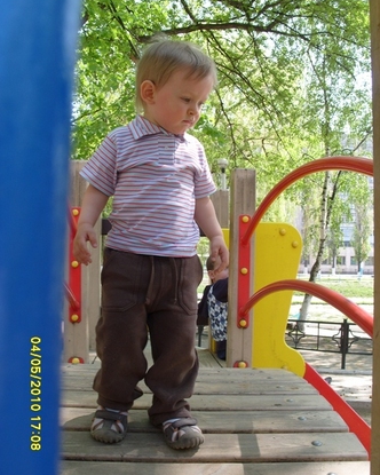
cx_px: 191
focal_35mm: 37
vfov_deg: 49.1
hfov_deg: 40.1
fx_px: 520
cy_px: 224
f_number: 4.1
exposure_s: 1/125
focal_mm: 7.8
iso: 80
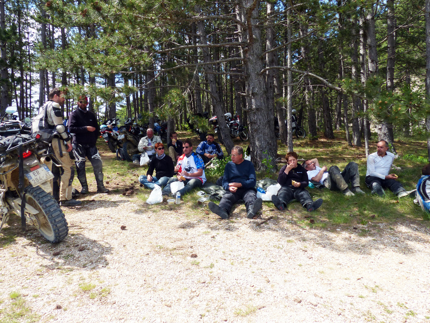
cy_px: 162
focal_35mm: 26
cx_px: 215
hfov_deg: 67.3
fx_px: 323
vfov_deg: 53.1
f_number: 4
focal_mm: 4.5
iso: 100
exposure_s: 1/400
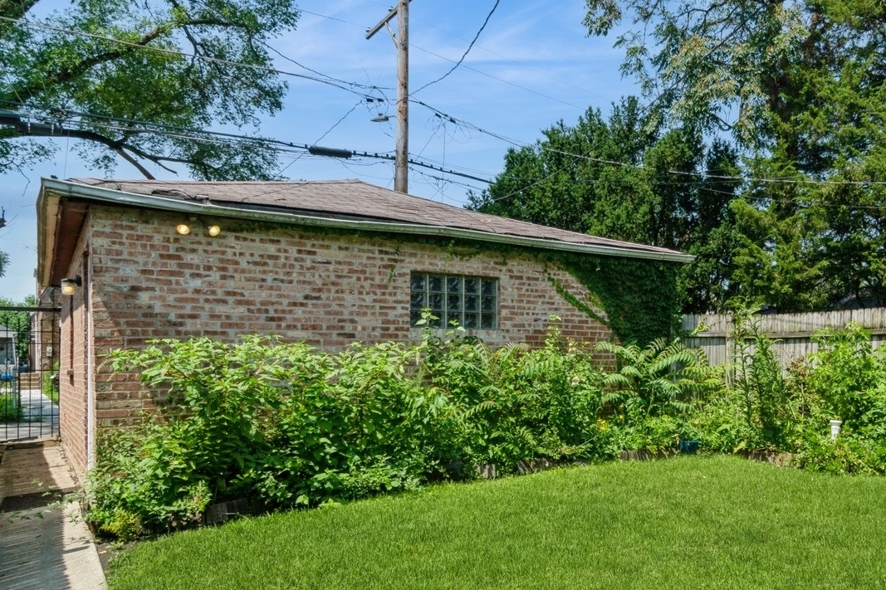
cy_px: 366
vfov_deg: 47.5
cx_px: 654
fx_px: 664
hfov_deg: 63.8
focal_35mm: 27
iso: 200
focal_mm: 12
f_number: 8
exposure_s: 1/500
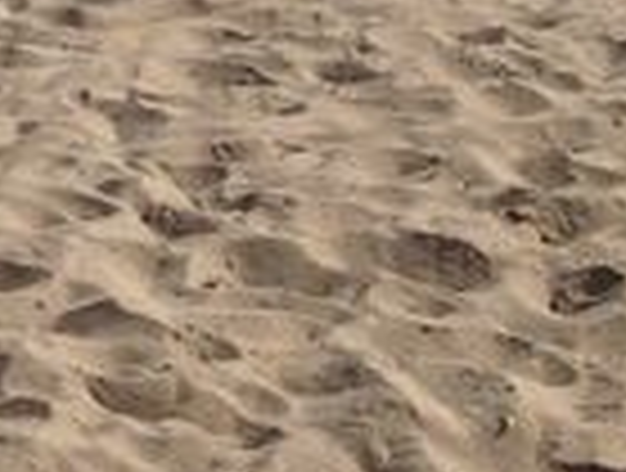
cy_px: -360
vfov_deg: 10.0
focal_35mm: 142
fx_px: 2575
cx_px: -383
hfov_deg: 12.9
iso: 50
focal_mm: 4.12
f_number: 2.4
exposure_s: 1/3390
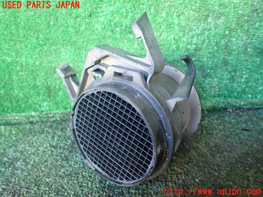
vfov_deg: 46.8
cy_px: 98
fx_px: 228
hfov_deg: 60.0
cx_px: 132
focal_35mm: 30
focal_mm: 5.4
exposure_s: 1/50
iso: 800
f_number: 2.3
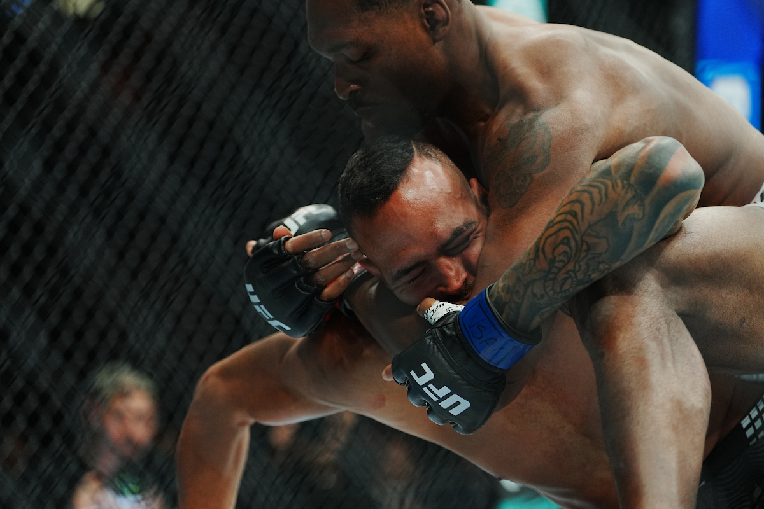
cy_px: 254
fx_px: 2844
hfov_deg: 15.3
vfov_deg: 10.2
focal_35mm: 134
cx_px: 382
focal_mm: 134
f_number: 2.8
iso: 1250
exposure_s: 1/800
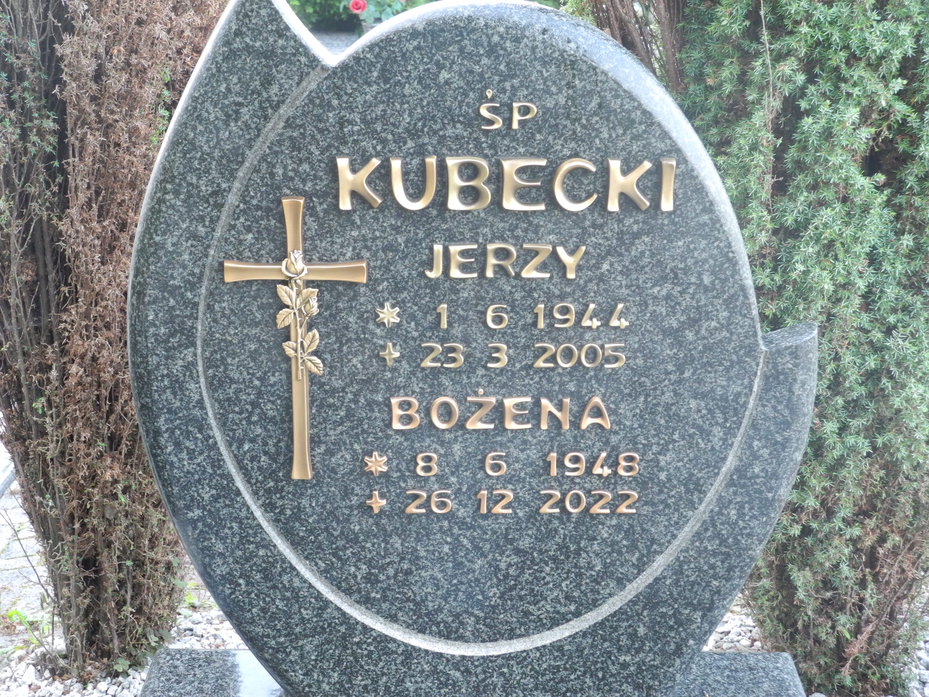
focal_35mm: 61
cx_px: 464
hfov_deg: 31.7
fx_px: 1637
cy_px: 348
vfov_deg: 24.0
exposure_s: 1/30
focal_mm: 13
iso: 400
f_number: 3.5
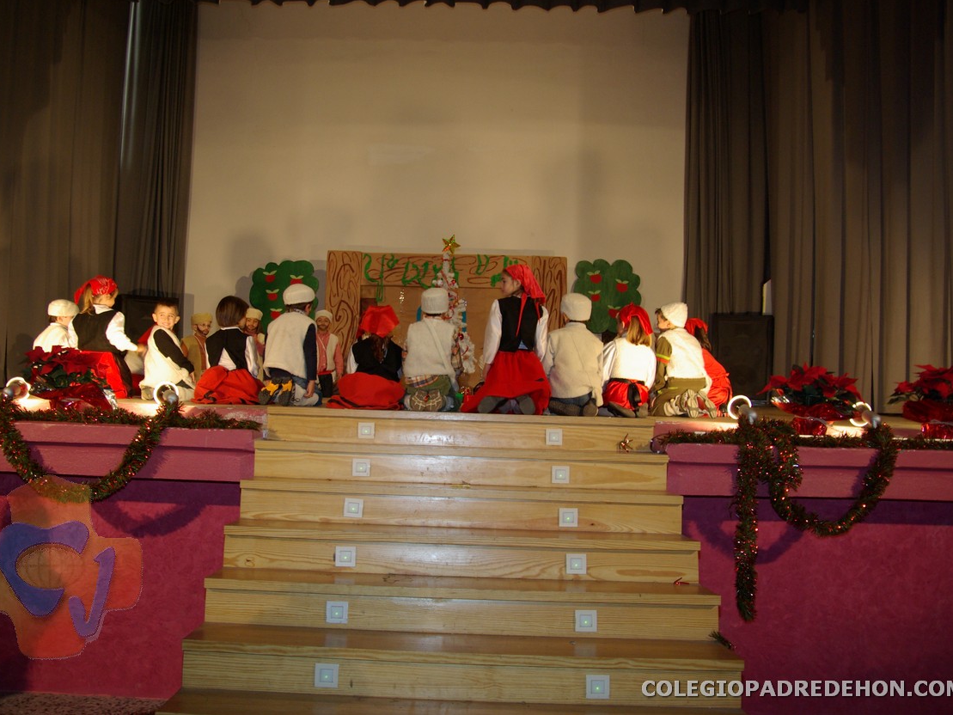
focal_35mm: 30
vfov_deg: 46.8
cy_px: 349
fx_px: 826
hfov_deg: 59.8
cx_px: 428
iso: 400
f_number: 4
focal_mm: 18
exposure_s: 1/45
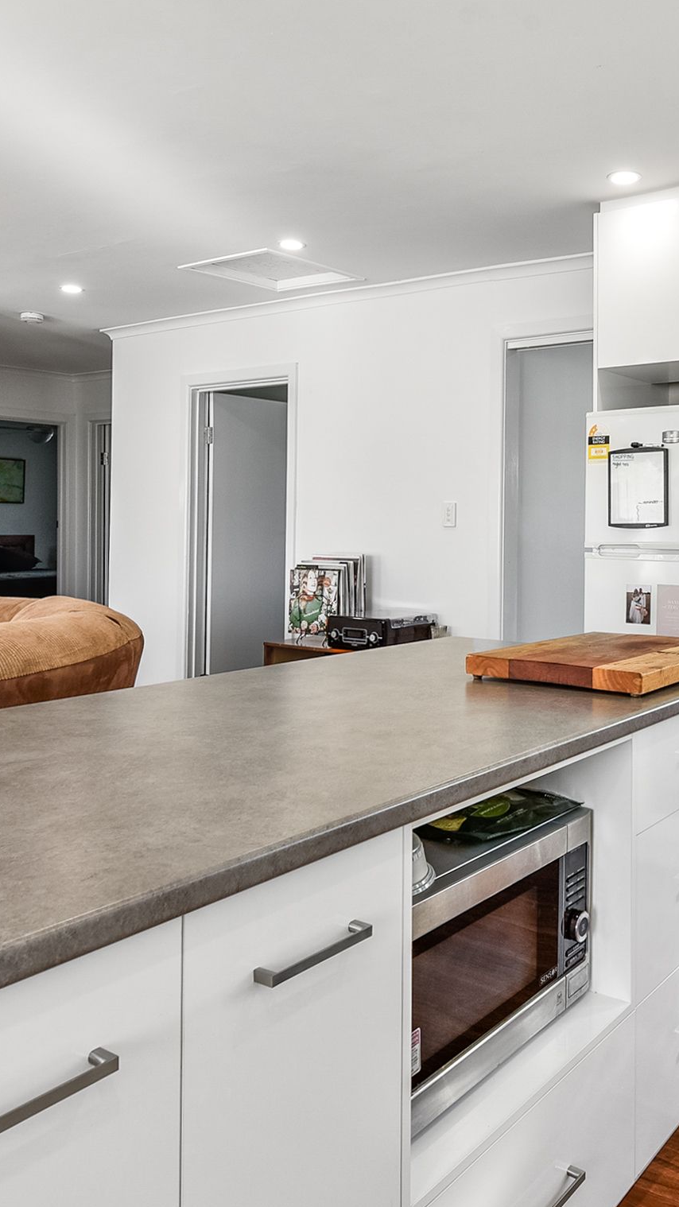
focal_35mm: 29
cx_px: 551
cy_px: 530
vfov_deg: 65.8
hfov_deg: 38.5
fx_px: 928
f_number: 11
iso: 125
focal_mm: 14
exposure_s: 1/13
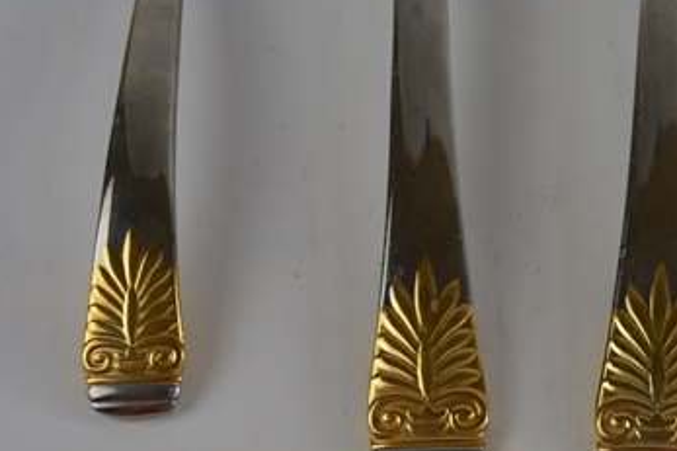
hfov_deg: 22.0
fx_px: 1708
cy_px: 307
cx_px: 579
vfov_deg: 15.0
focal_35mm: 91
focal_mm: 35
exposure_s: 1/160
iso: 200
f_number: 6.3
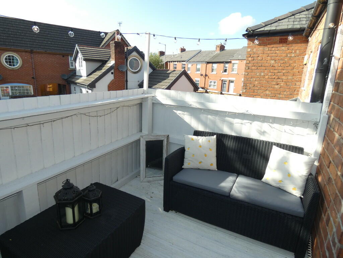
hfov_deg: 81.7
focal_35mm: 20
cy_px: 129
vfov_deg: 66.0
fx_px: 198
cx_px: 172
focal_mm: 3.6
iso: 80
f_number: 2.8
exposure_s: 1/500
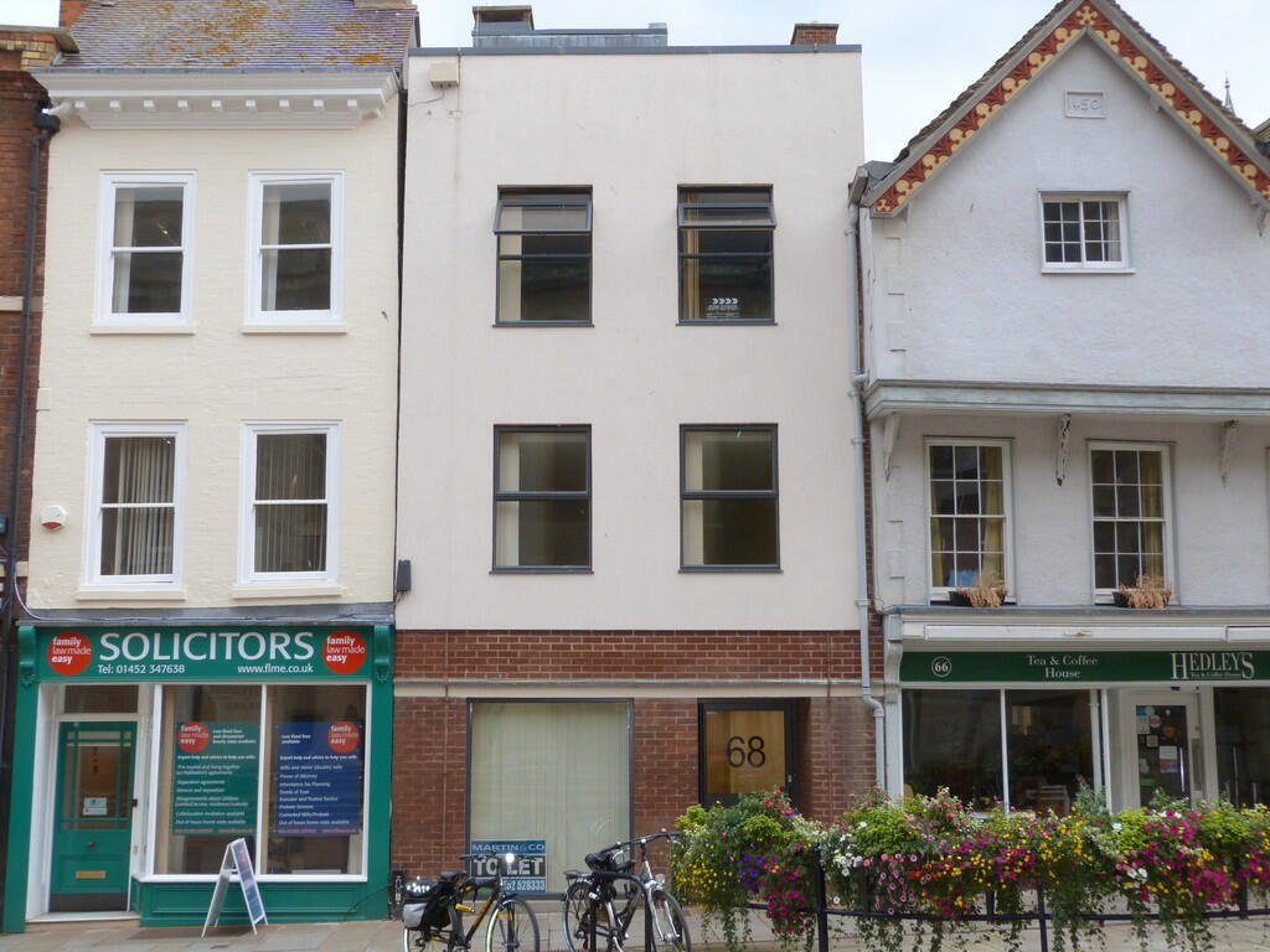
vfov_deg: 36.0
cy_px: 476
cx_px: 635
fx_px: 1468
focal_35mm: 40
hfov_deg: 46.8
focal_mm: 7
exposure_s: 1/100
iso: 100
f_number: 3.1
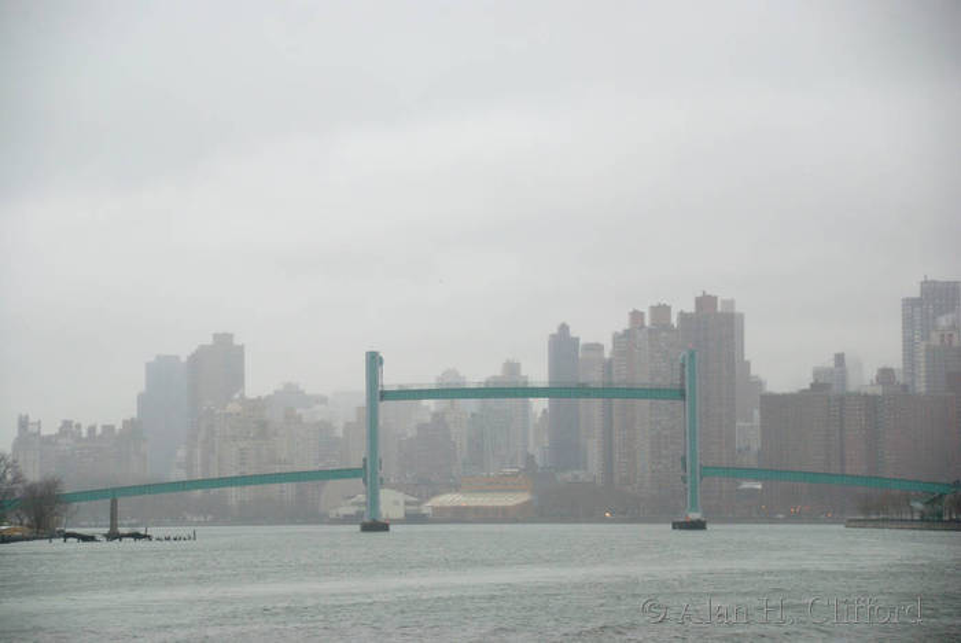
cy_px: 322
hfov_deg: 14.4
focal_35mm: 142
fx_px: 3807
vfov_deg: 9.6
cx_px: 480
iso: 280
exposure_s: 1/200
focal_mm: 95
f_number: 5.3
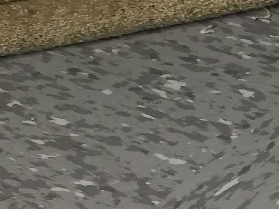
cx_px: 607
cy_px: 92
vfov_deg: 9.2
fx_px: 1298
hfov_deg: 10.9
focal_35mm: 161
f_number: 2.2
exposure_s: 1/30
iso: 40
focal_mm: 4.15
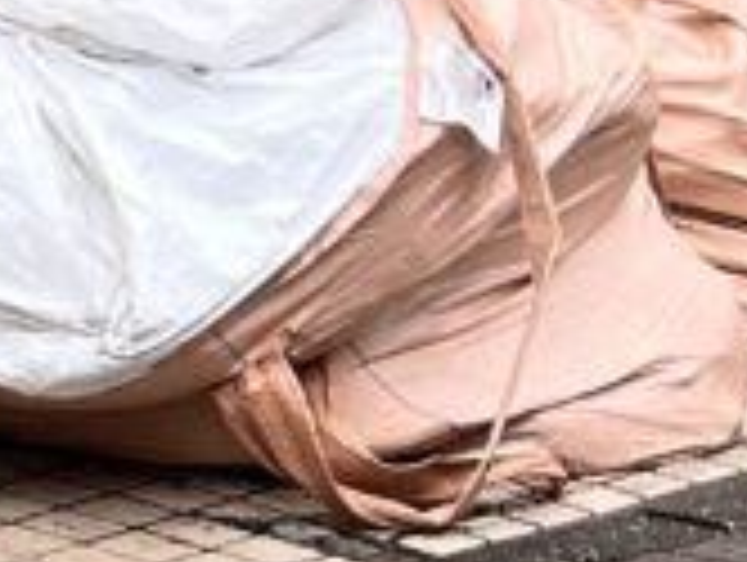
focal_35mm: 200
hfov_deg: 8.8
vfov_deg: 7.2
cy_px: -504
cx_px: -1138
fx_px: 4322
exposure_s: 1/495
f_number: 1.6
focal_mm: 5.1
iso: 50
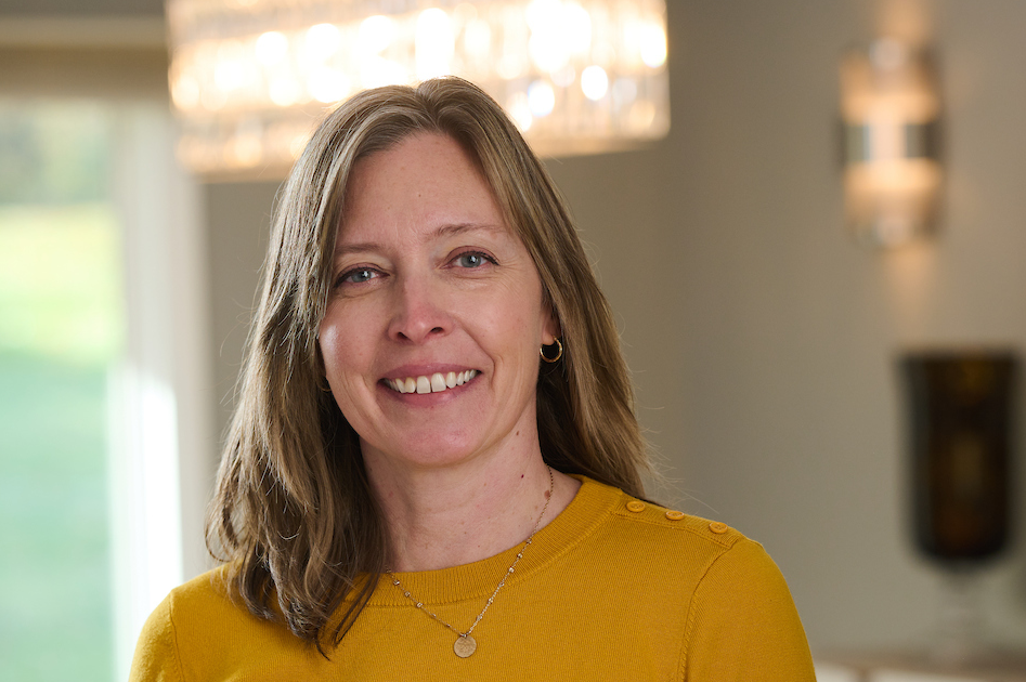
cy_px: 366
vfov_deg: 10.3
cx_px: 638
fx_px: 3788
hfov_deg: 15.4
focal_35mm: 133
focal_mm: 105
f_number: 4
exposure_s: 1/125
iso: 640
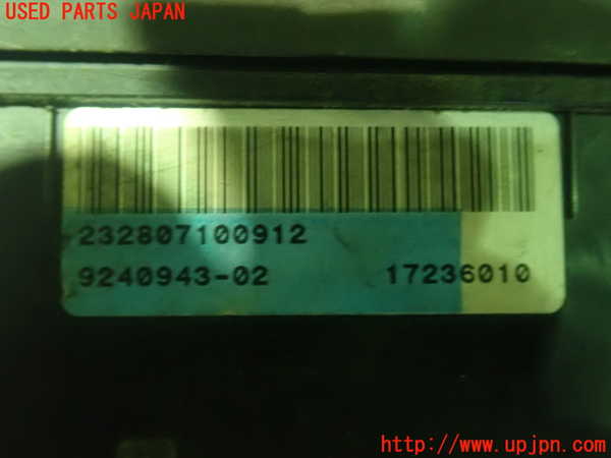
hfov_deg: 60.0
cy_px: 229
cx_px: 306
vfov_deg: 46.8
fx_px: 530
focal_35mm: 30
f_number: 2.3
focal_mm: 5.5
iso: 1600
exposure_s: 1/15
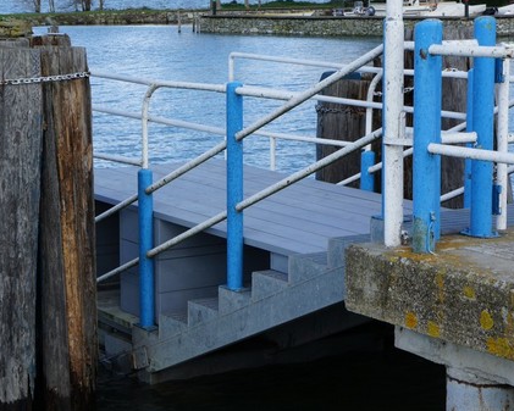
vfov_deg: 15.3
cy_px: 175
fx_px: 1532
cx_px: 194
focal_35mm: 101
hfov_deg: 19.0
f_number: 13
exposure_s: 1/125
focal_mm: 51
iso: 200
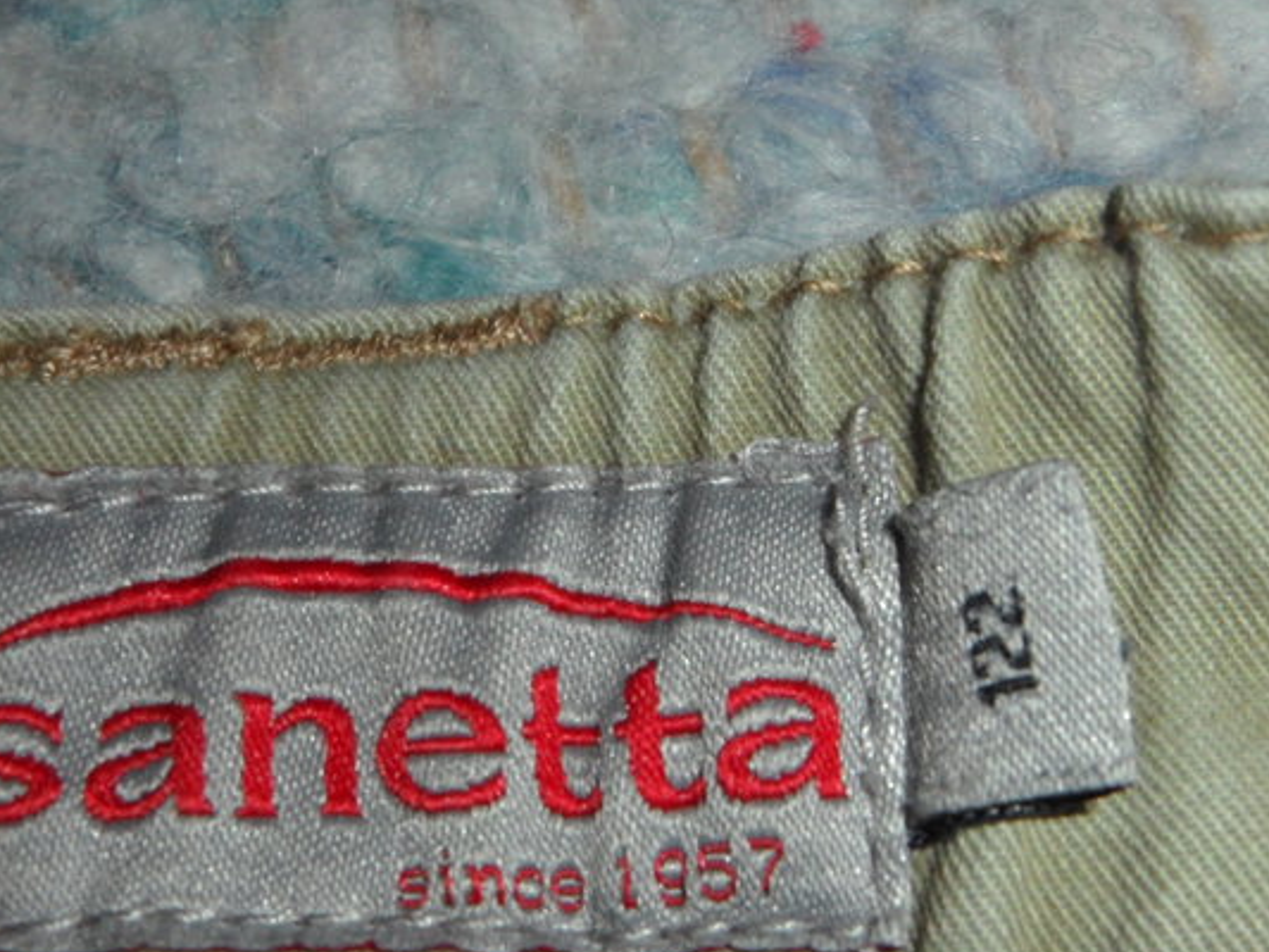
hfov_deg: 32.1
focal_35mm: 60
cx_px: 780
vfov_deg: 24.4
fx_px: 2200
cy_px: 595
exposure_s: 1/10
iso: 100
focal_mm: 4.1
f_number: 8.2
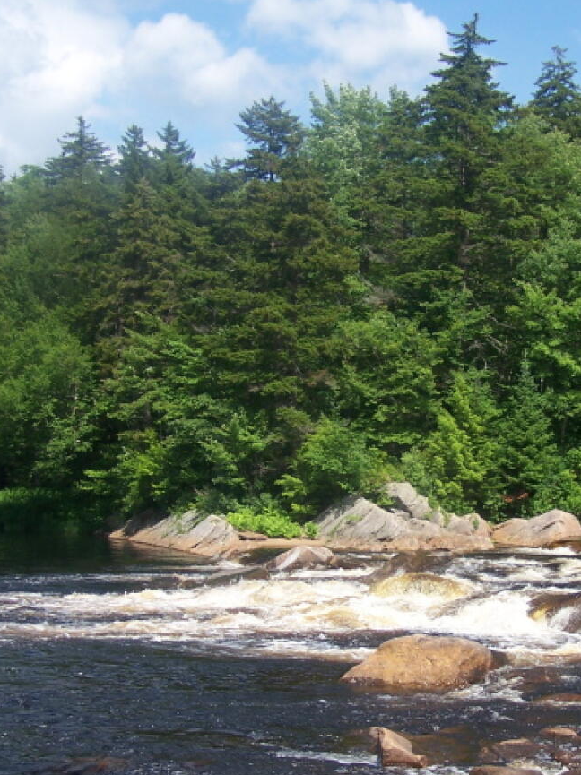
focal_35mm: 60
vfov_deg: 32.0
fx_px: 1344
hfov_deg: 24.2
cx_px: 426
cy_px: 502
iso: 80
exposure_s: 1/1000
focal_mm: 6.3
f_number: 2.8
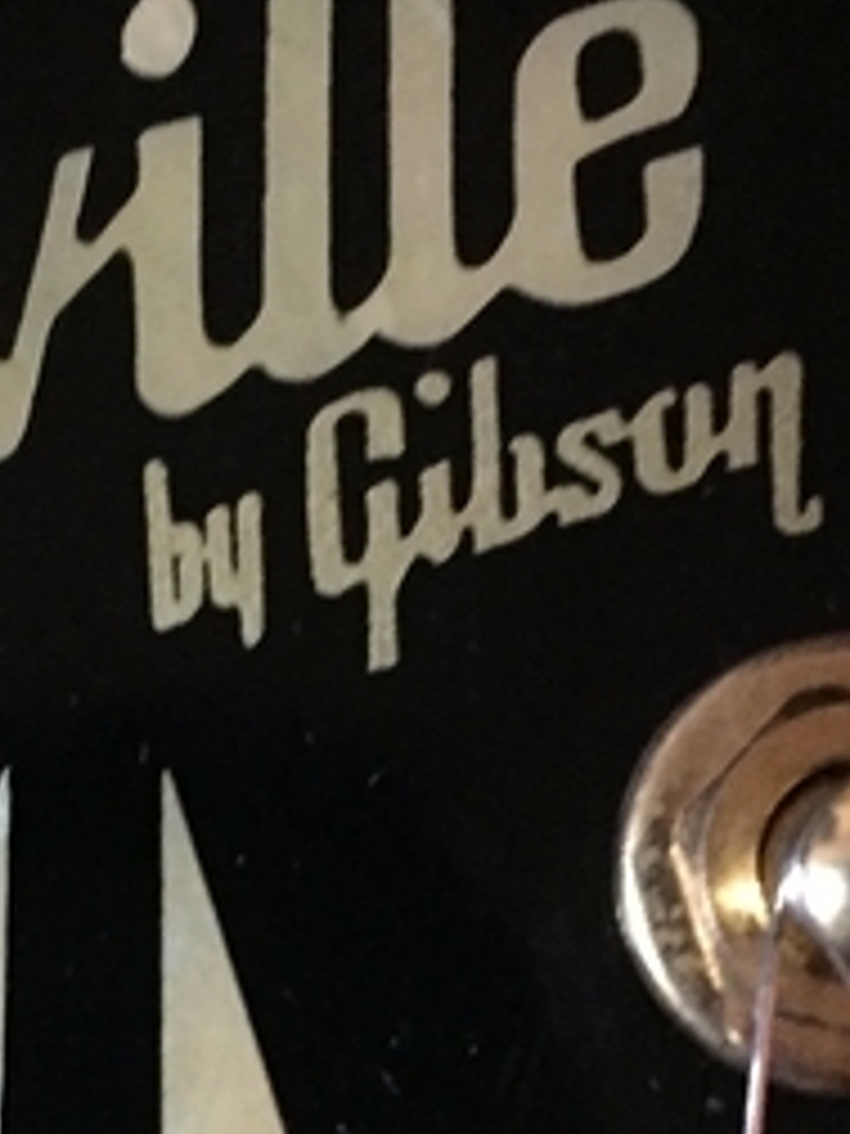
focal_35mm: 92
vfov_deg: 21.0
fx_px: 3012
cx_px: 130
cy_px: 954
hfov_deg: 15.9
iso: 400
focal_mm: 4.15
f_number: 2.2
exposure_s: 1/15
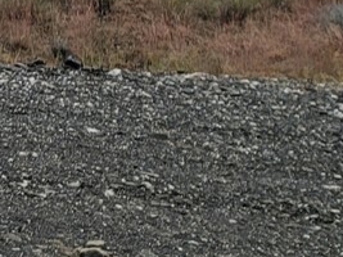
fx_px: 1486
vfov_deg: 9.7
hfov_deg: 10.0
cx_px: -678
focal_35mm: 150
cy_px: -86
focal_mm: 7
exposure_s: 1/1824
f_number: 1.8
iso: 20
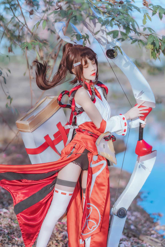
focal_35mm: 85
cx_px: 82
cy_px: 124
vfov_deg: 23.9
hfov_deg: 16.1
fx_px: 584
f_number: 1.4
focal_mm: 85
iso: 125
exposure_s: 1/2500
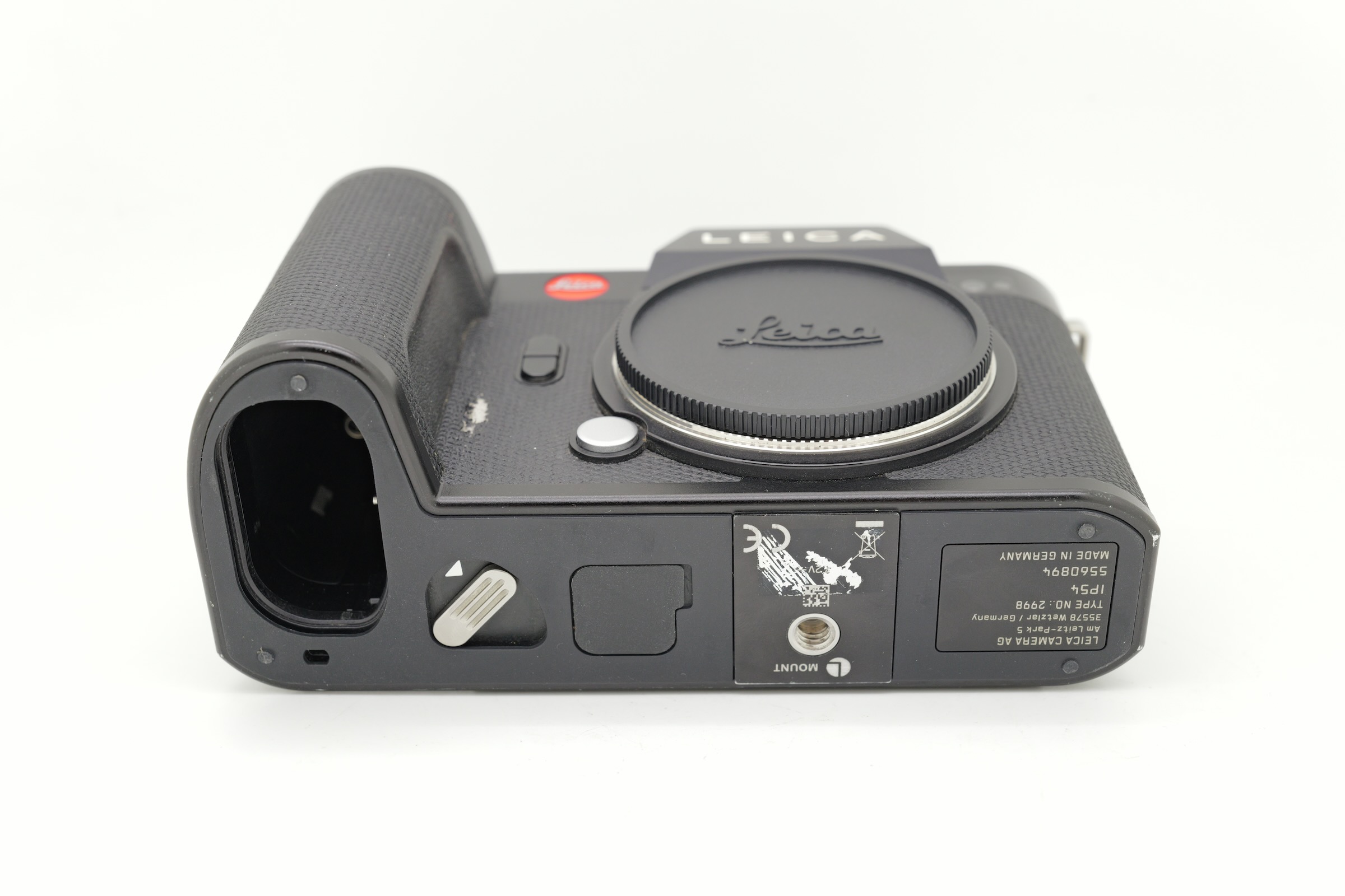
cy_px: 448
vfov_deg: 31.2
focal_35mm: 43
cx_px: 672
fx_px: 1606
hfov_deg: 45.4
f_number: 9
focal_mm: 43
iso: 800
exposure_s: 1/60
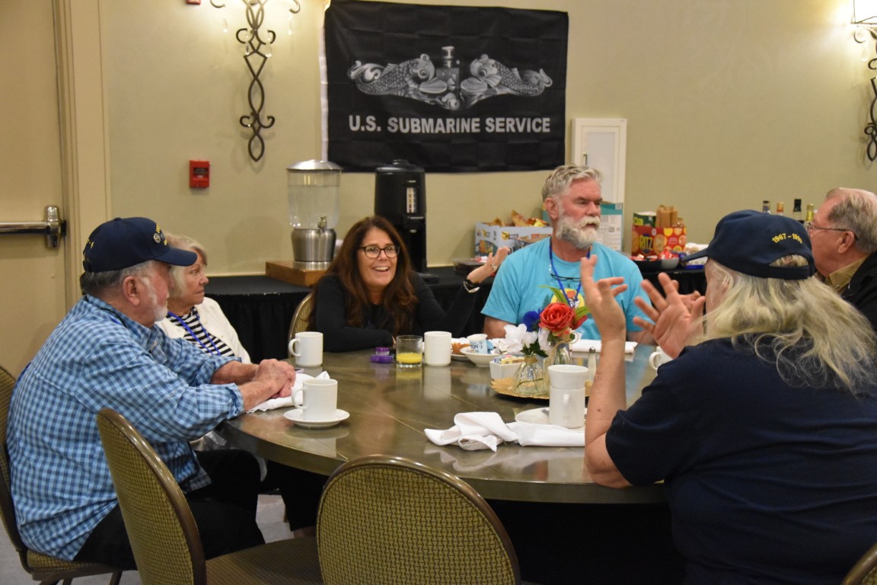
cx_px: 438
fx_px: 1242
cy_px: 292
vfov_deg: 26.5
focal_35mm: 51
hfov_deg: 38.9
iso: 4500
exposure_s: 1/60
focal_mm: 34
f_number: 4.2
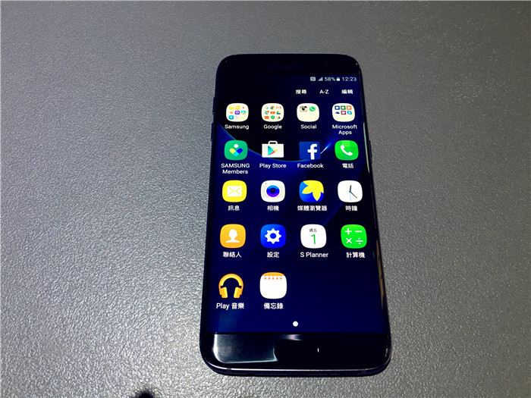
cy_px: 199
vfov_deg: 48.2
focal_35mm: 29
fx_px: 445
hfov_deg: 61.7
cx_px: 266
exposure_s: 1/17
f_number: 2.2
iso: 64
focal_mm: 4.15
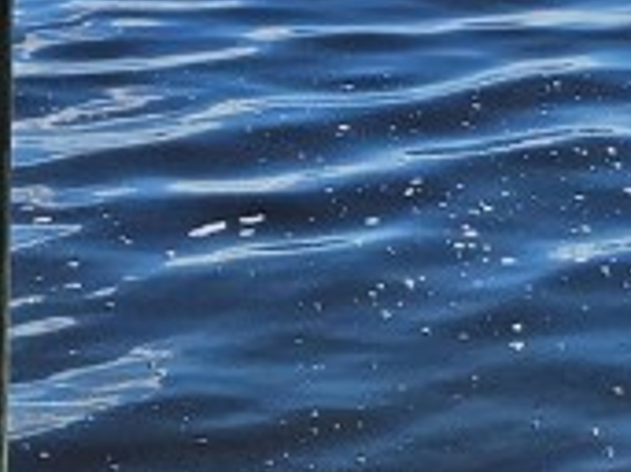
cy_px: -225
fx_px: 2514
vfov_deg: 10.4
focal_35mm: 138
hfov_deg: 12.8
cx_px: 1181
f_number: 1.8
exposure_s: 1/5519
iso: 25
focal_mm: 5.4
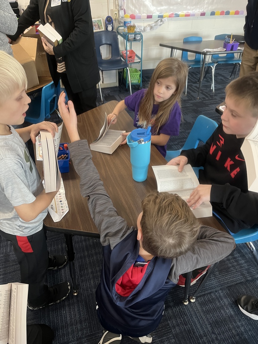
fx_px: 258
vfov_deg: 67.3
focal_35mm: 26
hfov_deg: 53.1
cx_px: 129
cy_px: 172
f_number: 1.6
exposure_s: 1/53
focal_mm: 5.1
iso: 250
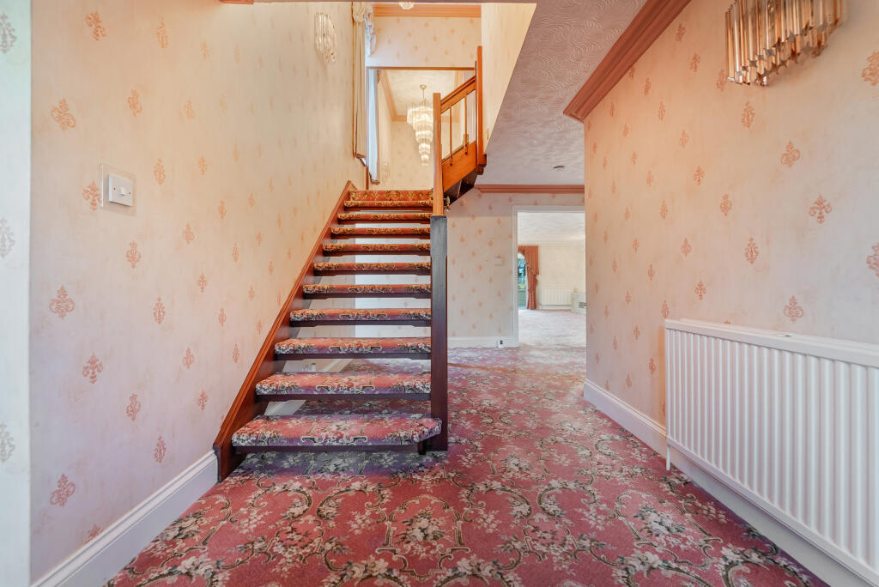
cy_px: 294
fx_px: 342
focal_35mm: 14
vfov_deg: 81.3
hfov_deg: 104.2
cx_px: 440
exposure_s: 1/250
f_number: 6.3
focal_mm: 14
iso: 320
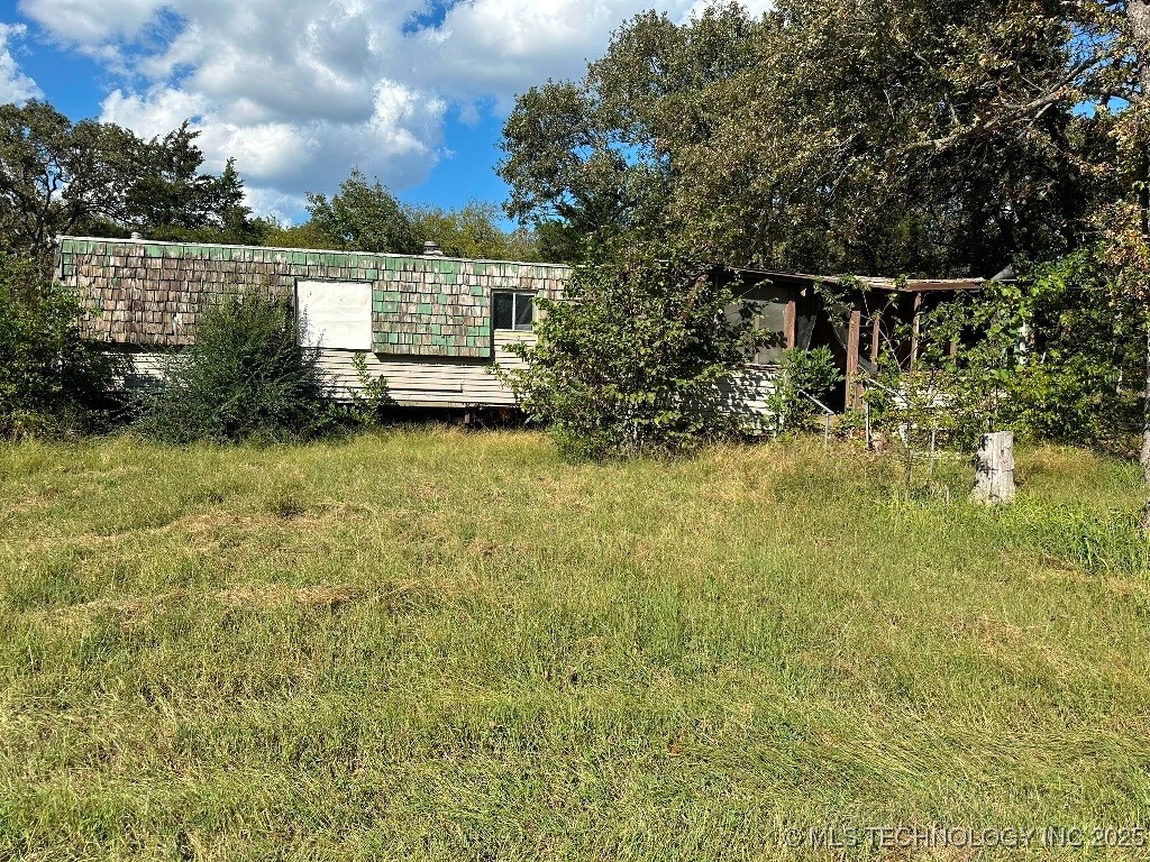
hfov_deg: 71.6
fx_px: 797
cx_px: 575
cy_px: 431
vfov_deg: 56.8
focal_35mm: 24
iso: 80
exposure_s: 1/4016
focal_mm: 6.86
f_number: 1.78
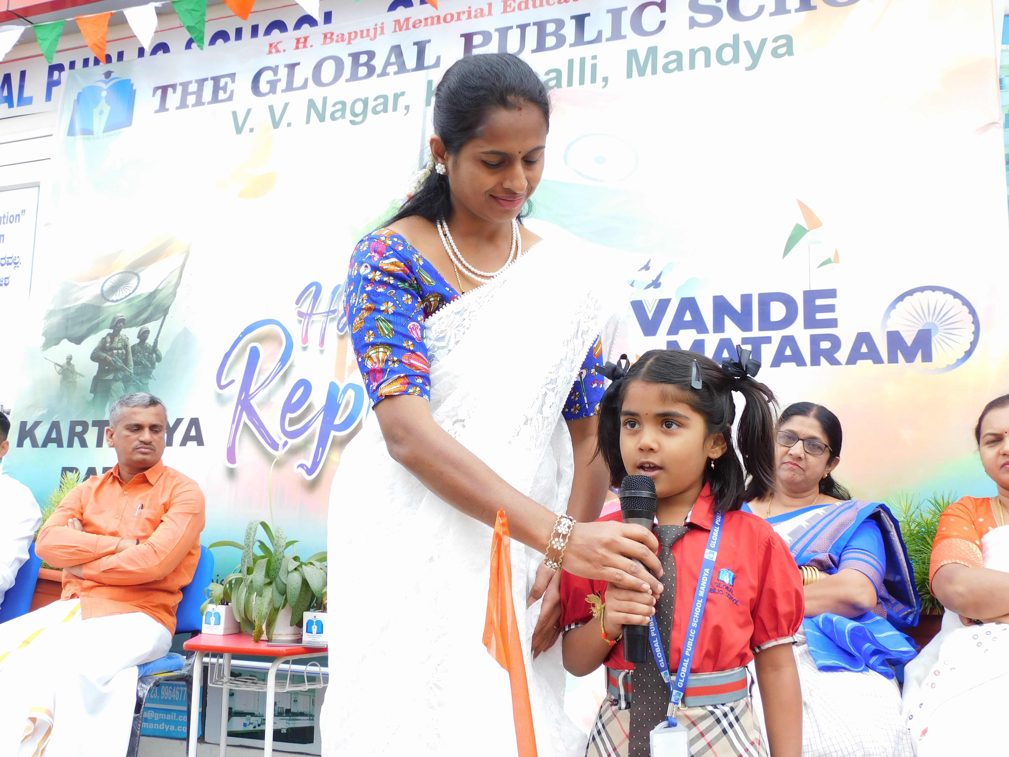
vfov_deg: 42.9
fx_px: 962
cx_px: 504
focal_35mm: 33
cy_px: 378
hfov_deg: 55.4
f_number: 3.6
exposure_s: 1/50
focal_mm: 5.9
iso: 125
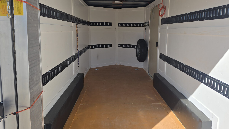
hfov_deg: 71.9
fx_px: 158
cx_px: 117
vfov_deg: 44.2
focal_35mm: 26
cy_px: 54
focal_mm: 6.3
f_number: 1.7
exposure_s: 1/769
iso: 12
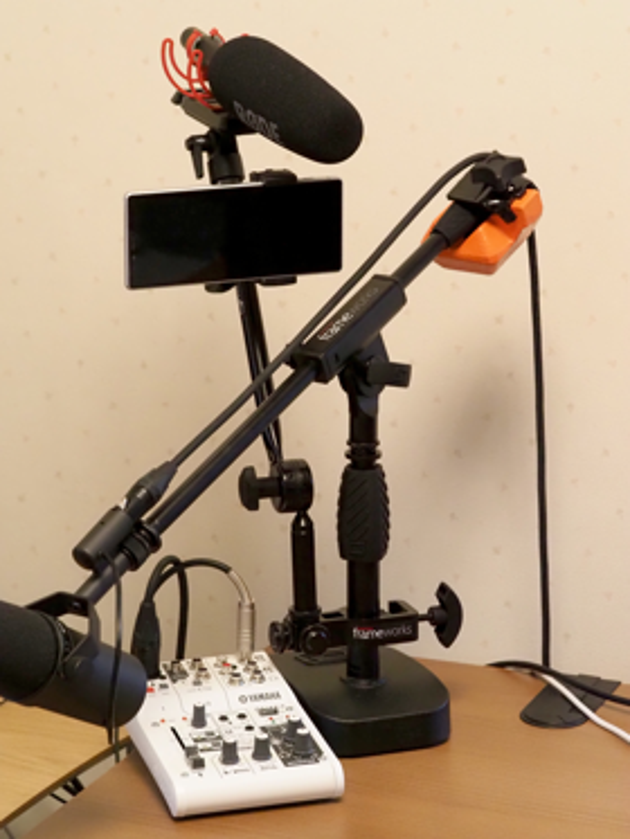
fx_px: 2910
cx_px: 315
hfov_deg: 12.4
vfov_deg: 16.4
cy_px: 420
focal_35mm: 120
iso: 6400
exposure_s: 1/125
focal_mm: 60
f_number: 5.6
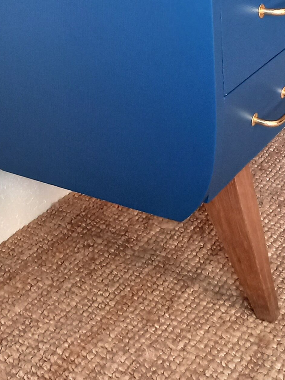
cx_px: 177
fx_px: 868
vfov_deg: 23.1
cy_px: -45
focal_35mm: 79
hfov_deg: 18.6
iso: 200
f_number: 2
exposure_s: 1/33
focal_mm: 4.6
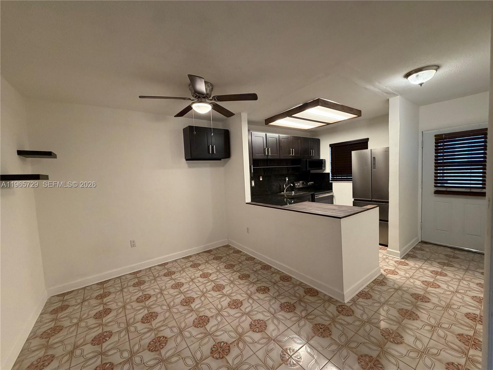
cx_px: 246
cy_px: 185
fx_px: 199
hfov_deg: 102.1
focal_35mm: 14
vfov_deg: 85.7
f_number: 2.2
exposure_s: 1/60
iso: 320
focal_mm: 2.22
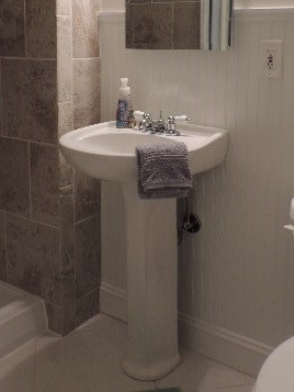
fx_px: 487
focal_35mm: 43
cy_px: 91
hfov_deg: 33.6
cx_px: 145
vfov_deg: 42.3
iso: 140
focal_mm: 4.3
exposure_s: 1/30
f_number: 3
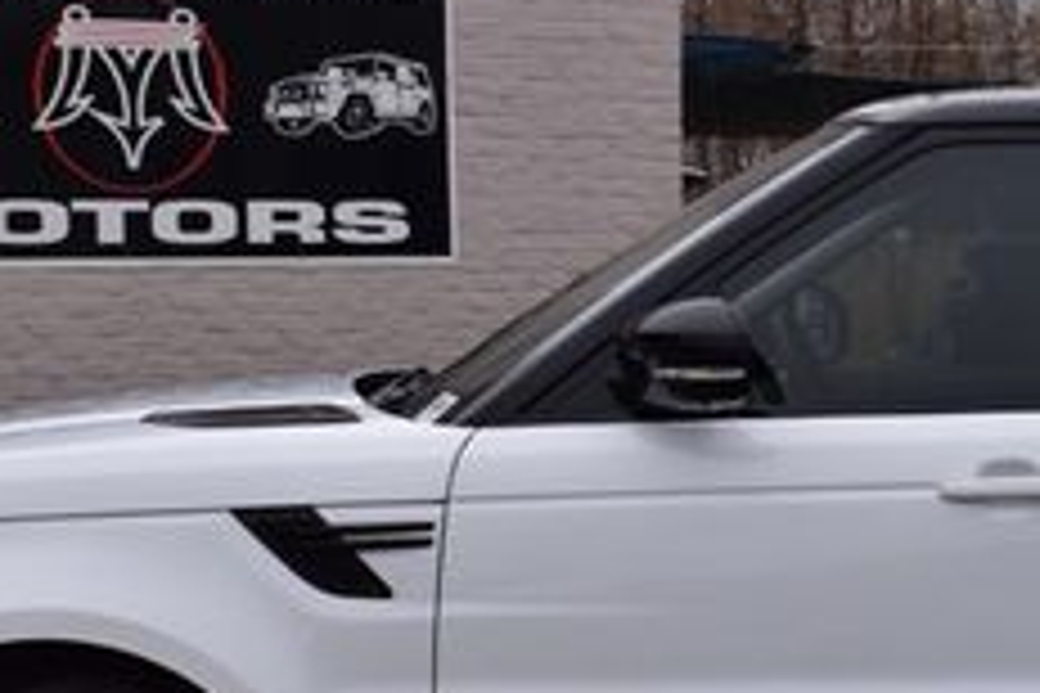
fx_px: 4073
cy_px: 603
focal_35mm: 141
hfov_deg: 14.4
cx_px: 1004
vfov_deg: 9.7
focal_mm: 34
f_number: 10
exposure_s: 1/250
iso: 400
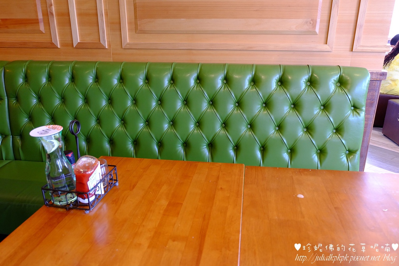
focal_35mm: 27
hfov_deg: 67.4
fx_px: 299
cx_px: 200
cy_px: 133
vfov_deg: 47.9
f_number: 3.6
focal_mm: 18.2
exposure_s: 1/40
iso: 1250
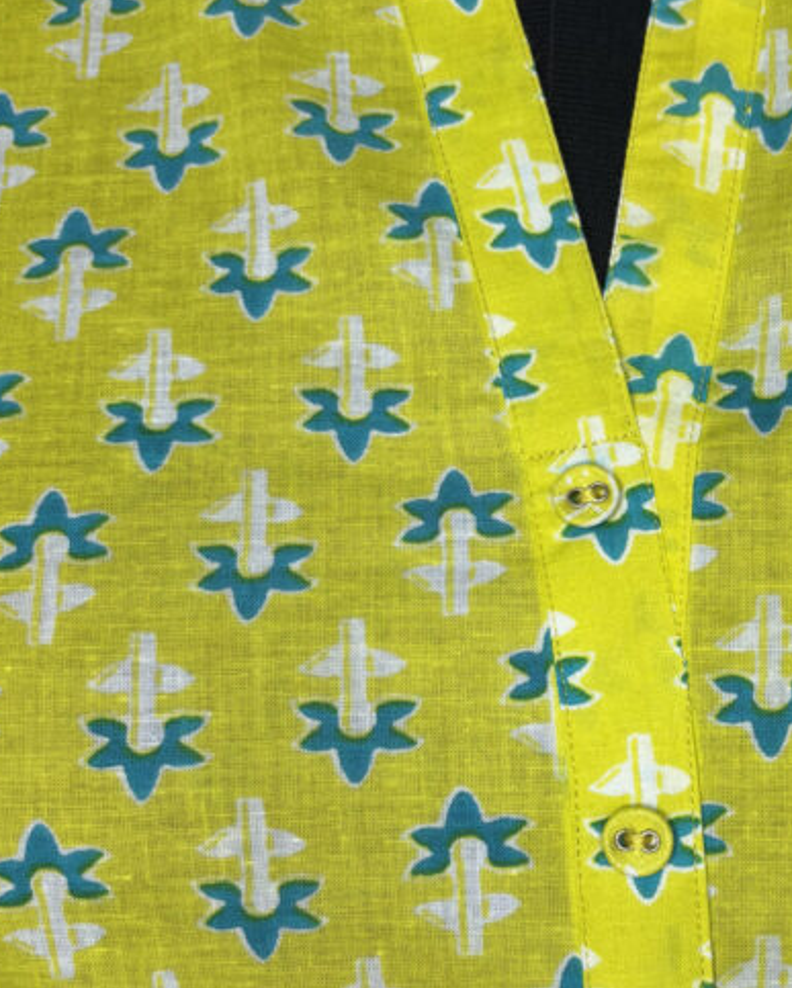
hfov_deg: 30.2
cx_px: 620
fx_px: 1434
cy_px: 584
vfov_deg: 37.9
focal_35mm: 49
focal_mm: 5.96
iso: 40
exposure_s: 1/100
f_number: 1.6
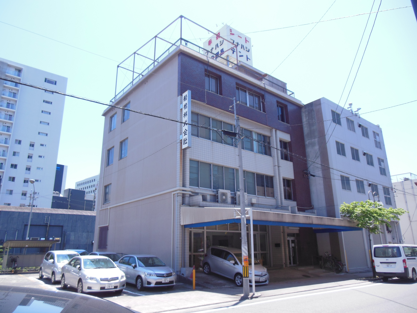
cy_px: 156
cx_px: 208
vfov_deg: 54.9
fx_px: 301
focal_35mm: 25
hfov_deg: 69.4
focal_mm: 4.5
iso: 125
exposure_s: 1/640
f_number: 3.2
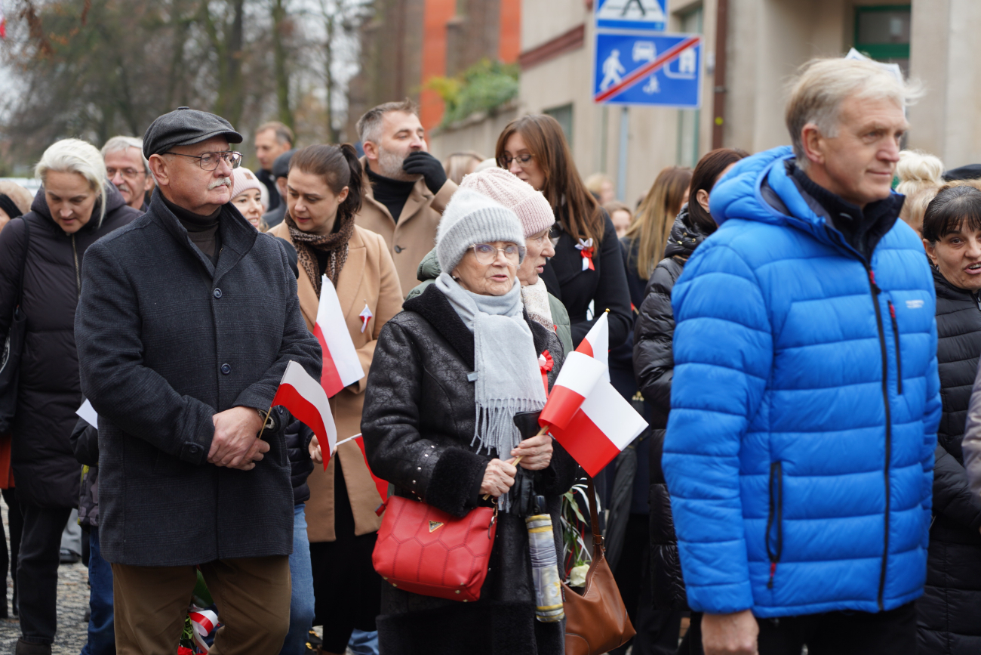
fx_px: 2752
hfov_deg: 20.2
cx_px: 490
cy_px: 328
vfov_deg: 13.6
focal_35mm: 101
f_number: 4
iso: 200
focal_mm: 101
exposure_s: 1/100
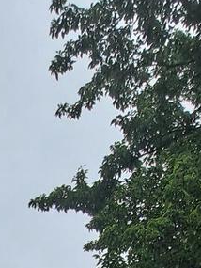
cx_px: -128
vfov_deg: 16.7
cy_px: 591
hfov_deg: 18.0
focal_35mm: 70
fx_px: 542
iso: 40
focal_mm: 1.74
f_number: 2.2
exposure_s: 1/416
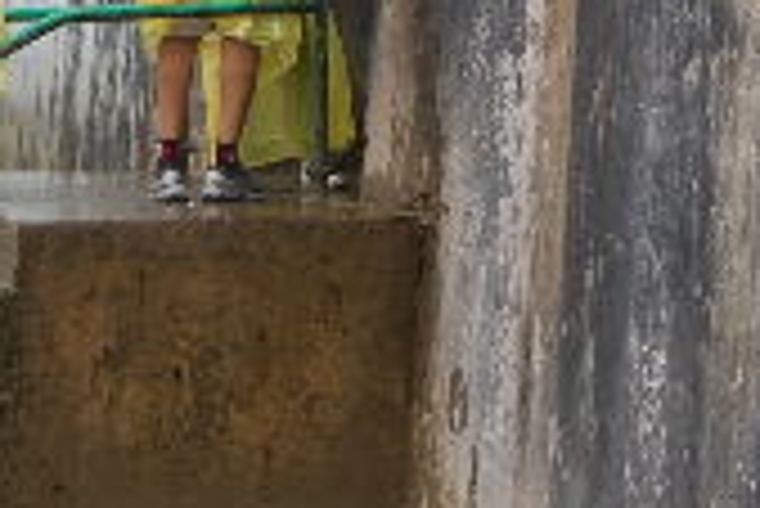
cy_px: -317
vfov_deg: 9.2
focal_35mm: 144
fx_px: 3043
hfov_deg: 14.2
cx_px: 562
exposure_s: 1/160
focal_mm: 22
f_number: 6.3
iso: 200
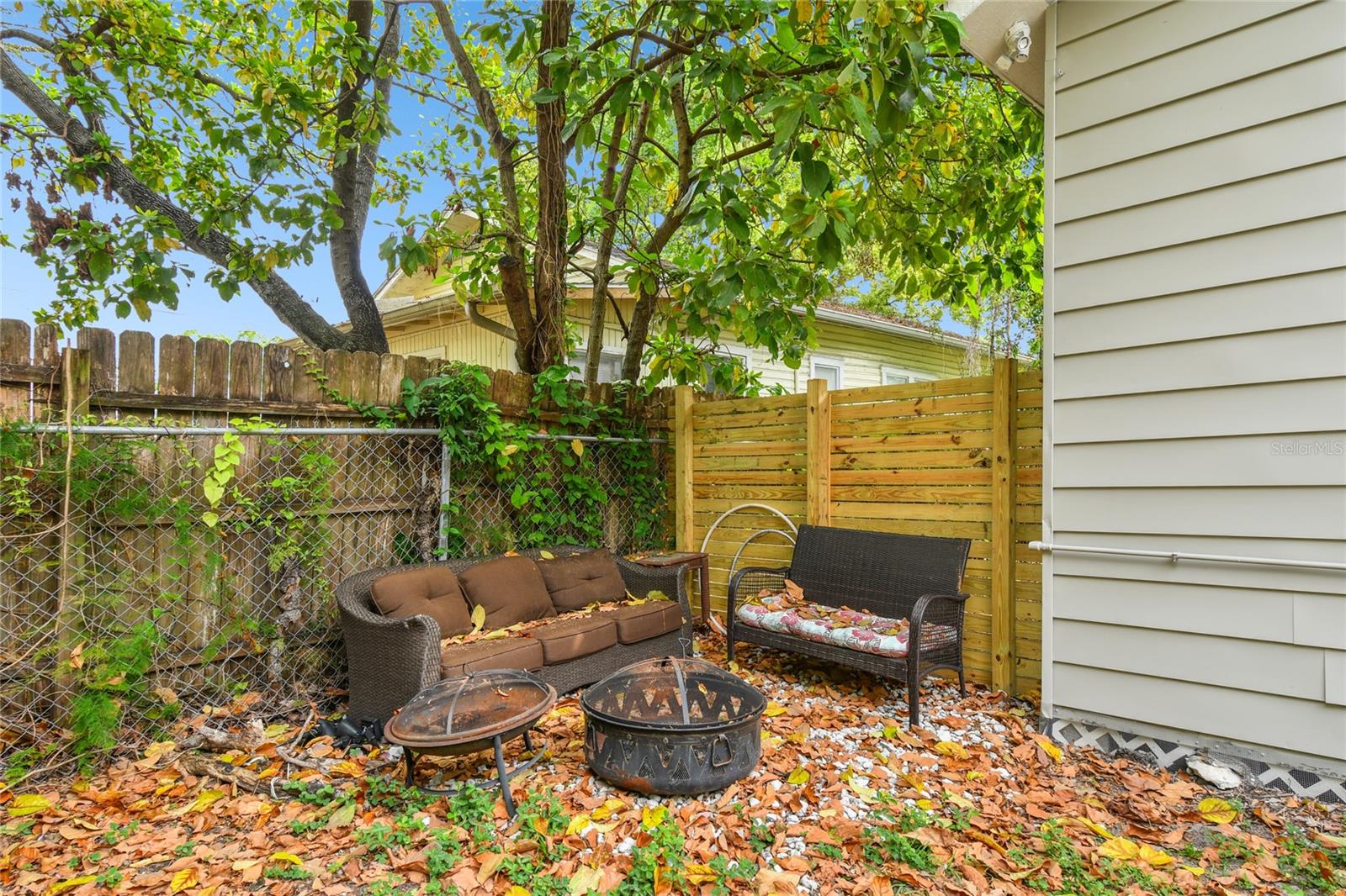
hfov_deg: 81.2
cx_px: 673
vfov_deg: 59.5
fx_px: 785
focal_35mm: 21
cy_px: 448
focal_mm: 14
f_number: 7.1
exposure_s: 1/40
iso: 100
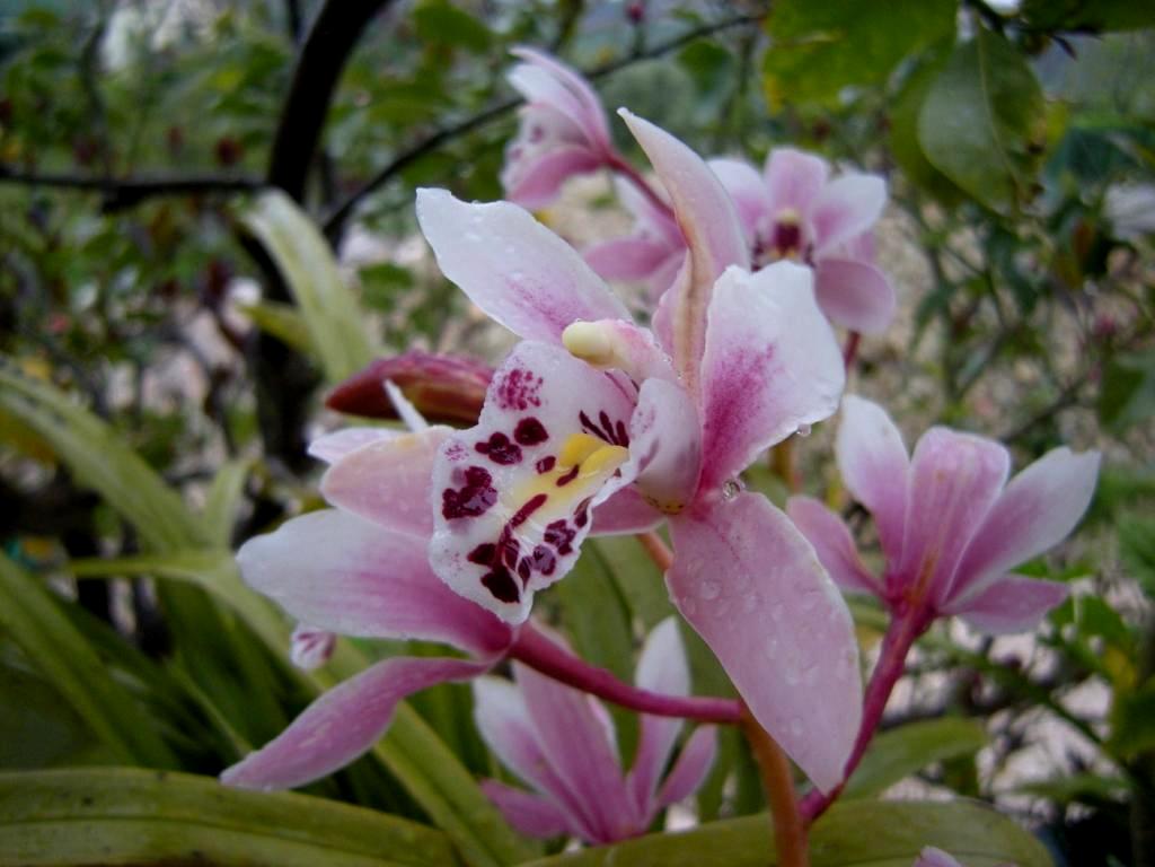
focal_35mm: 28
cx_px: 578
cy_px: 434
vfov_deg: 49.7
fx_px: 934
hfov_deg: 63.4
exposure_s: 1/59
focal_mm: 4.7
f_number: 2.8
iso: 169
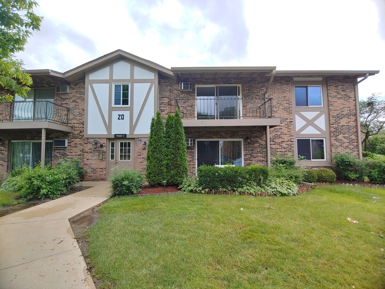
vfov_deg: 78.1
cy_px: 144
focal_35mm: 16
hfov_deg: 94.5
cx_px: 192
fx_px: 178
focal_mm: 2.18
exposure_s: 1/503
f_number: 1.9
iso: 50
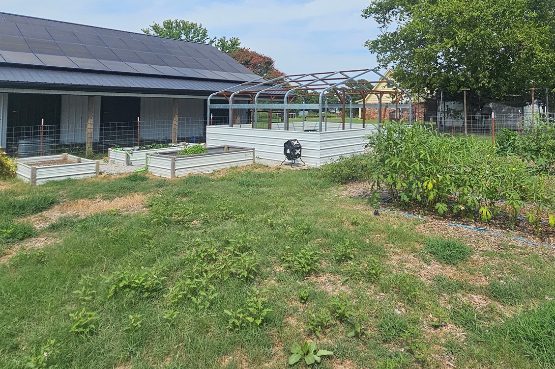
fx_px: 354
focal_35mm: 23
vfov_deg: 52.5
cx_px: 312
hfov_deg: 75.8
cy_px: 90
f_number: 2.2
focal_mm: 2.2
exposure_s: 1/3381
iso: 50
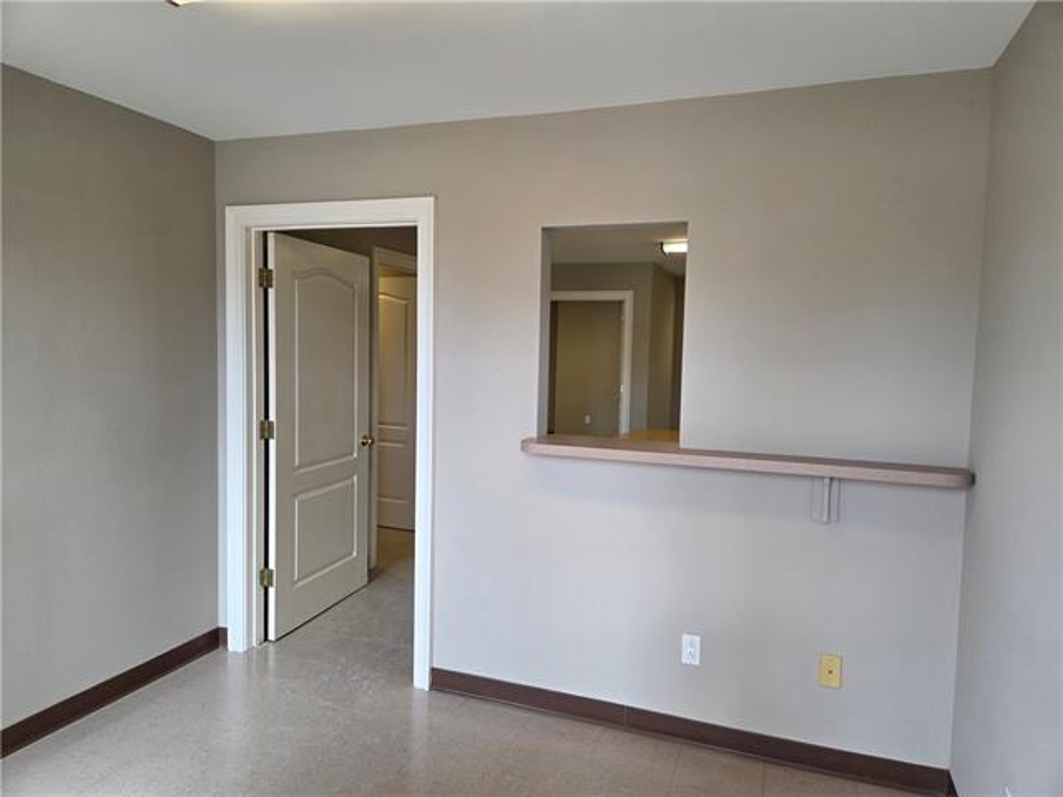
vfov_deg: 58.9
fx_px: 706
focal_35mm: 23
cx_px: 532
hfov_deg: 73.9
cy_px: 398
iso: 100
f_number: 1.8
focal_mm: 5.4
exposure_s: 1/120
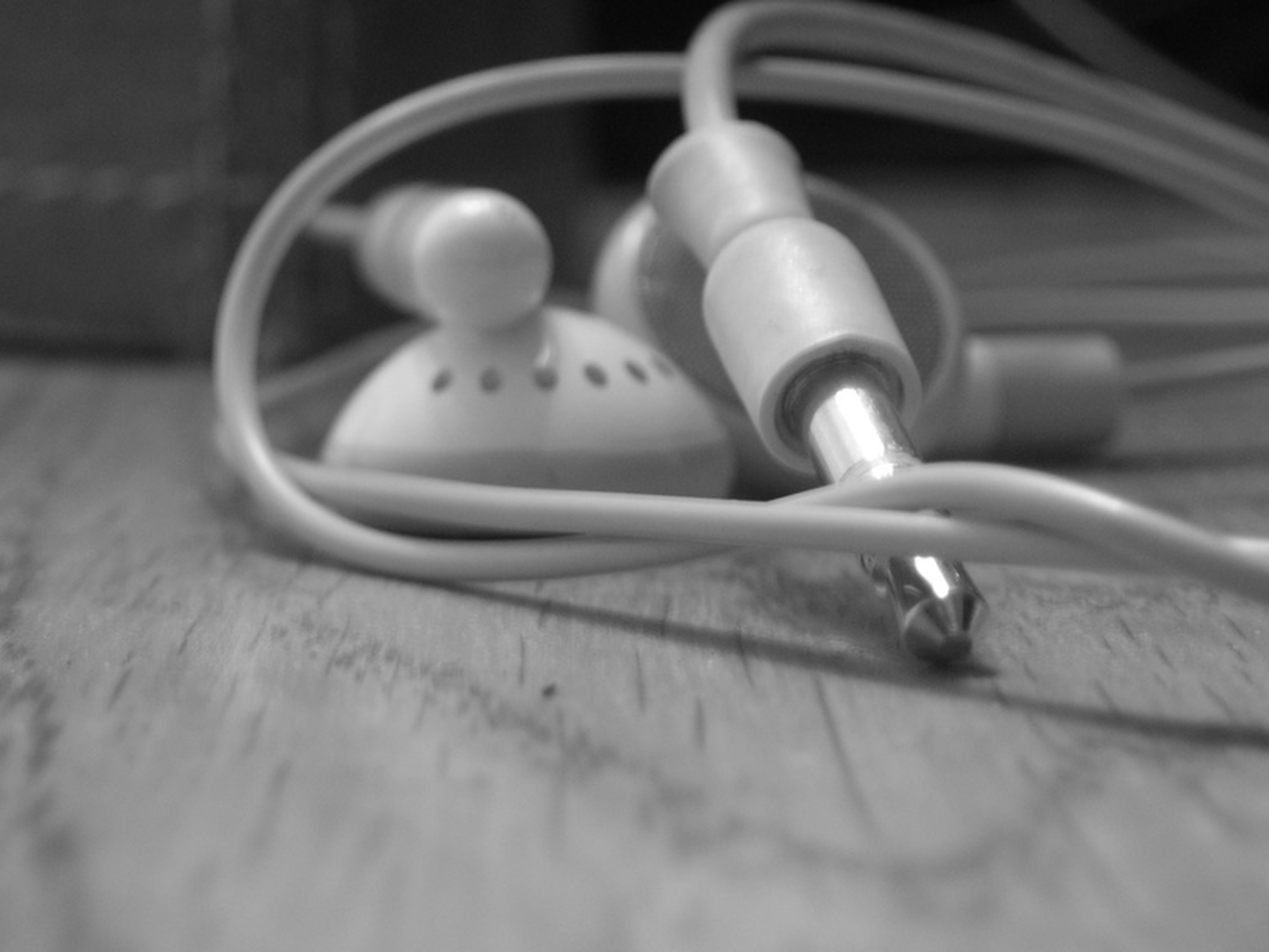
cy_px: 475
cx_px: 634
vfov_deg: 14.0
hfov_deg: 18.5
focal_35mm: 106
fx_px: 3886
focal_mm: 17
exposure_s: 1/2.8
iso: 200
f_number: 4.9
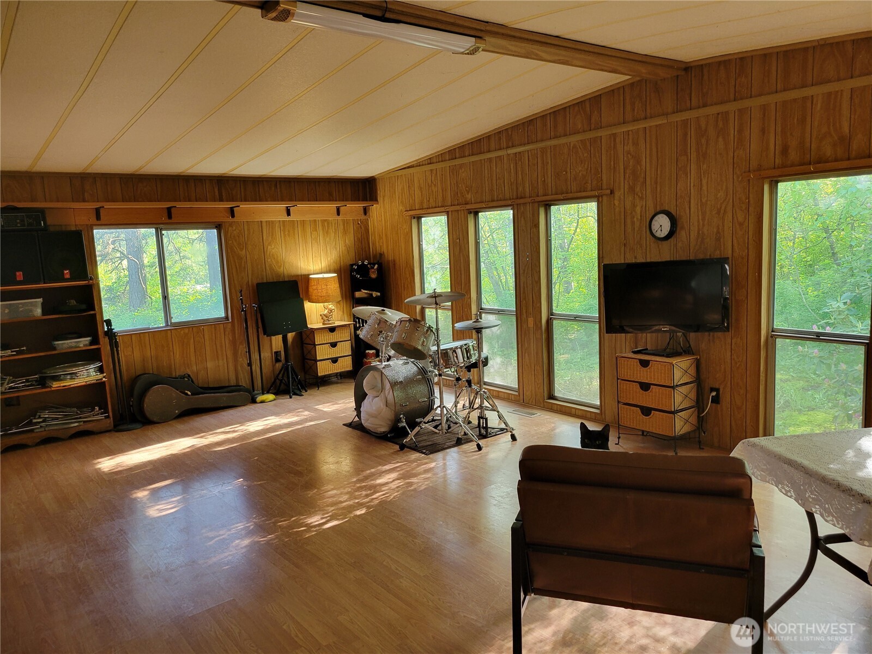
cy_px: 327
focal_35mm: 26
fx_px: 655
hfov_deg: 67.3
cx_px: 436
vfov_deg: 53.1
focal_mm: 5.4
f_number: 1.8
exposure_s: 1/40
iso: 160
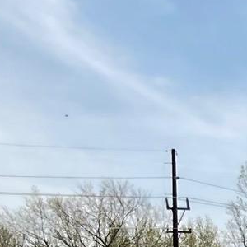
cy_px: 561
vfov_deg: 9.1
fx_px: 1413
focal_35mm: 175
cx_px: 569
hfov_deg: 9.1
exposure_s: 1/1912
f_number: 1.8
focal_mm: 3
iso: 16
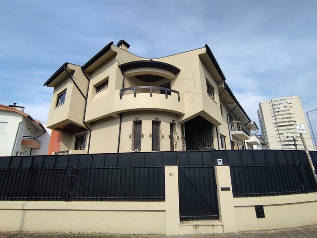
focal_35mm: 16
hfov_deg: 94.5
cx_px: 158
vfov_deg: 78.1
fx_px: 147
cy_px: 119
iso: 50
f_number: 2.2
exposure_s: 1/1173
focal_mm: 1.65
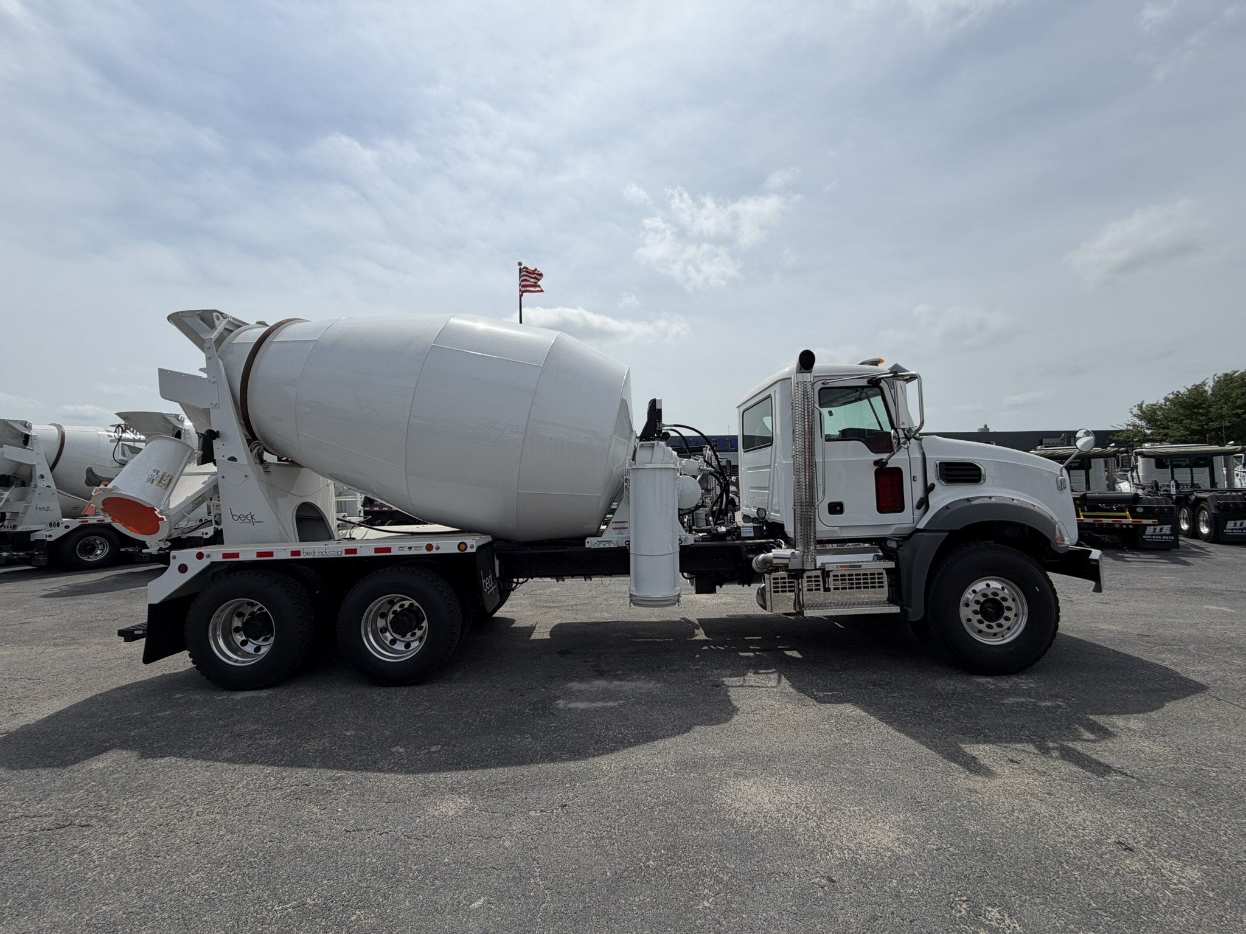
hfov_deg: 102.1
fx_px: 504
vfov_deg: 85.7
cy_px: 467
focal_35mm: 14
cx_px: 623
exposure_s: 1/2410
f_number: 2.2
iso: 20
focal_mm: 2.22
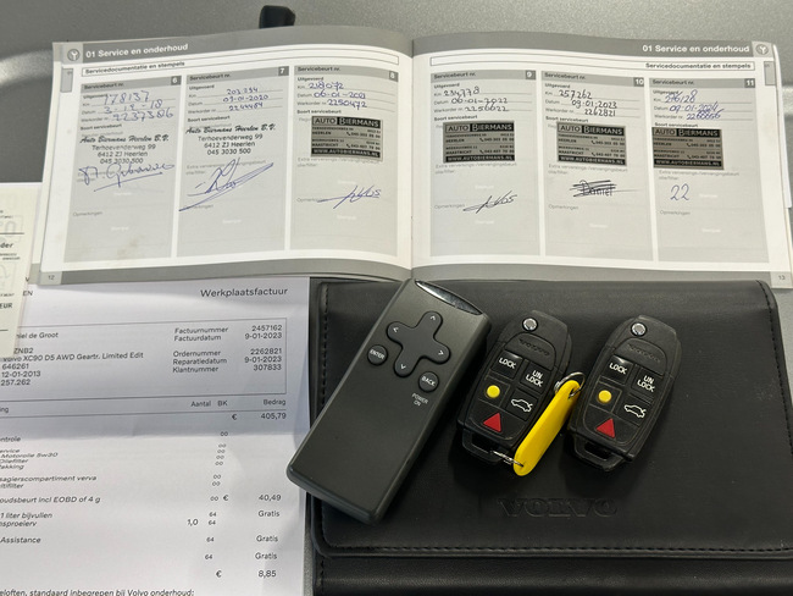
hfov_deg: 39.6
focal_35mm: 48
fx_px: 1100
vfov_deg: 30.3
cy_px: 298
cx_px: 396
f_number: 1.8
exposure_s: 1/50
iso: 80
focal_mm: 6.86
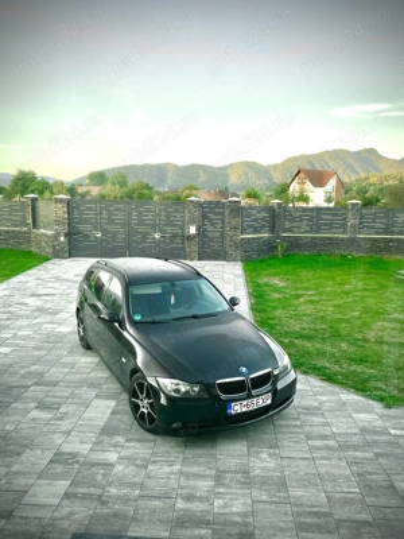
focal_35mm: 26
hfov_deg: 53.1
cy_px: 270
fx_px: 405
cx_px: 202
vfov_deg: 67.3
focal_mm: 4.25
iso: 100
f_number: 1.8
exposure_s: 1/122
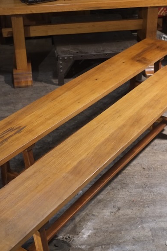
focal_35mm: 55
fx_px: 383
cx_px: 85
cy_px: 121
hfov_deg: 24.6
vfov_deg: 36.3
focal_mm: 35
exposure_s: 1/125
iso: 3200
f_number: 4
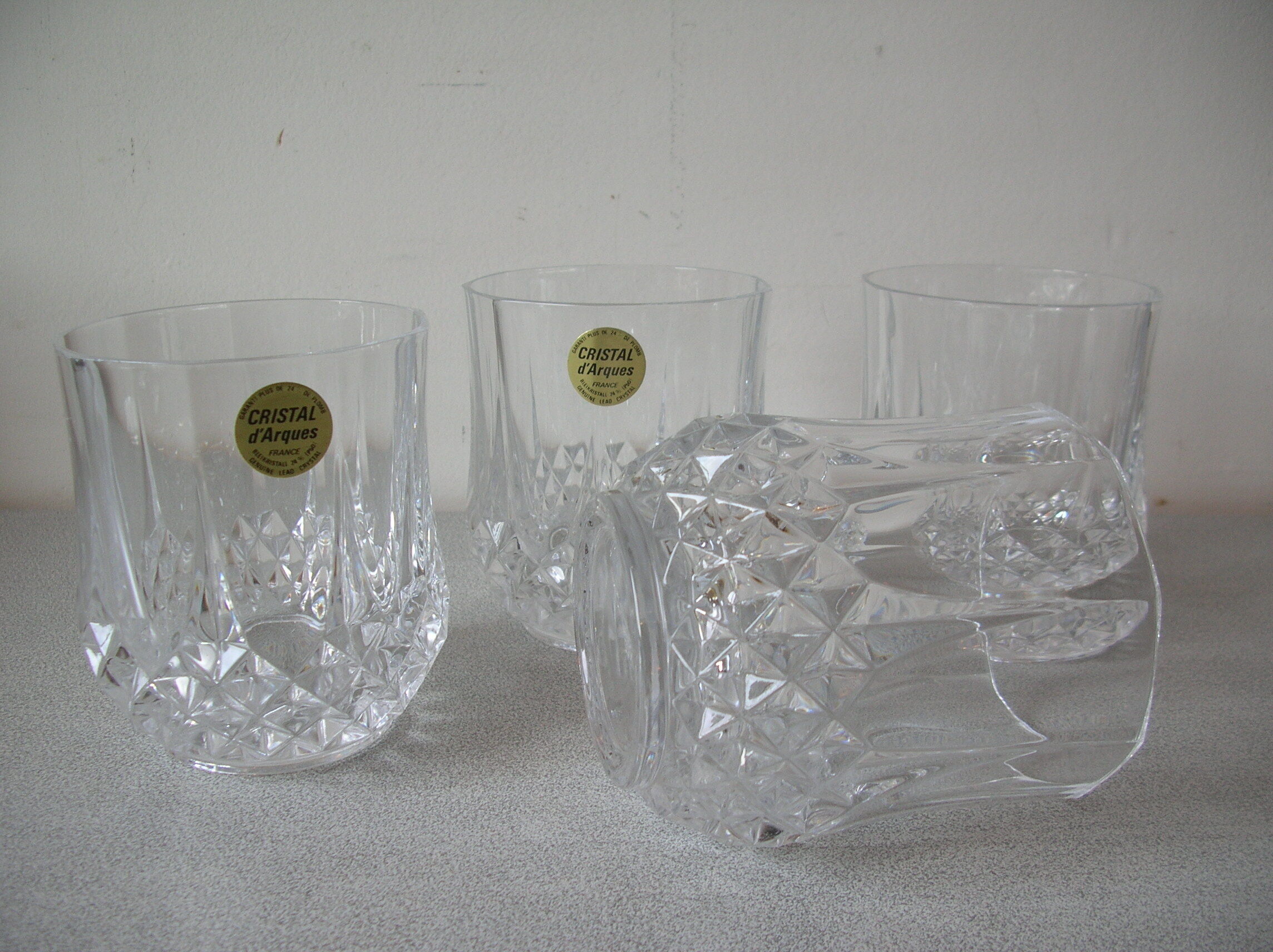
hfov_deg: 52.7
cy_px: 476
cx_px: 636
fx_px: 1286
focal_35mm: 35
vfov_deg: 40.6
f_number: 2.8
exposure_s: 1/17.4
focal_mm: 5.8
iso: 50
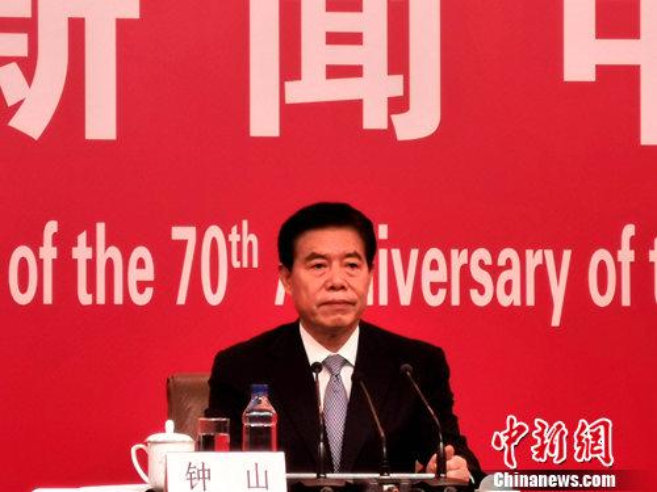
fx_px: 4119
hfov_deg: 9.1
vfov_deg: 6.8
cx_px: 328
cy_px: 246
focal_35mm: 217
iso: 50
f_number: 2.4
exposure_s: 1/104
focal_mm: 7.48
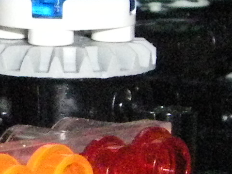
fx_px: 1735
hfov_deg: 7.6
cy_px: 72
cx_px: -40
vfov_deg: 5.7
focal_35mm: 259
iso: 640
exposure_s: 1/50
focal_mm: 6.3
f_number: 7
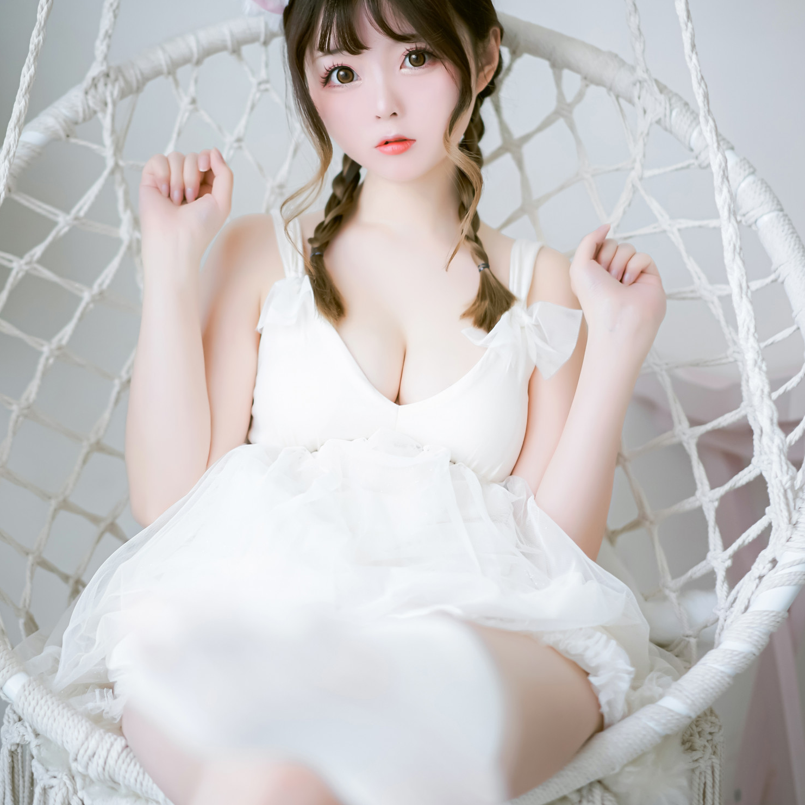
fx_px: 1868
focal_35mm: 71
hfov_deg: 24.3
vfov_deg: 24.3
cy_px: 402
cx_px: 400
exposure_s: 1/60
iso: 200
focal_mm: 55
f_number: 1.8
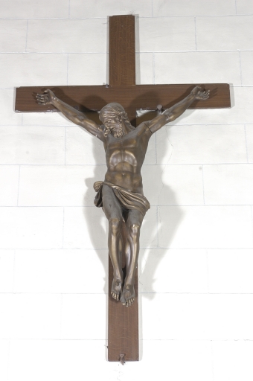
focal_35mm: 72
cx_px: 126
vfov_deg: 28.1
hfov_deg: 18.9
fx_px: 761
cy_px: 190
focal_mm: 48
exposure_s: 1/30
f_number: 6.3
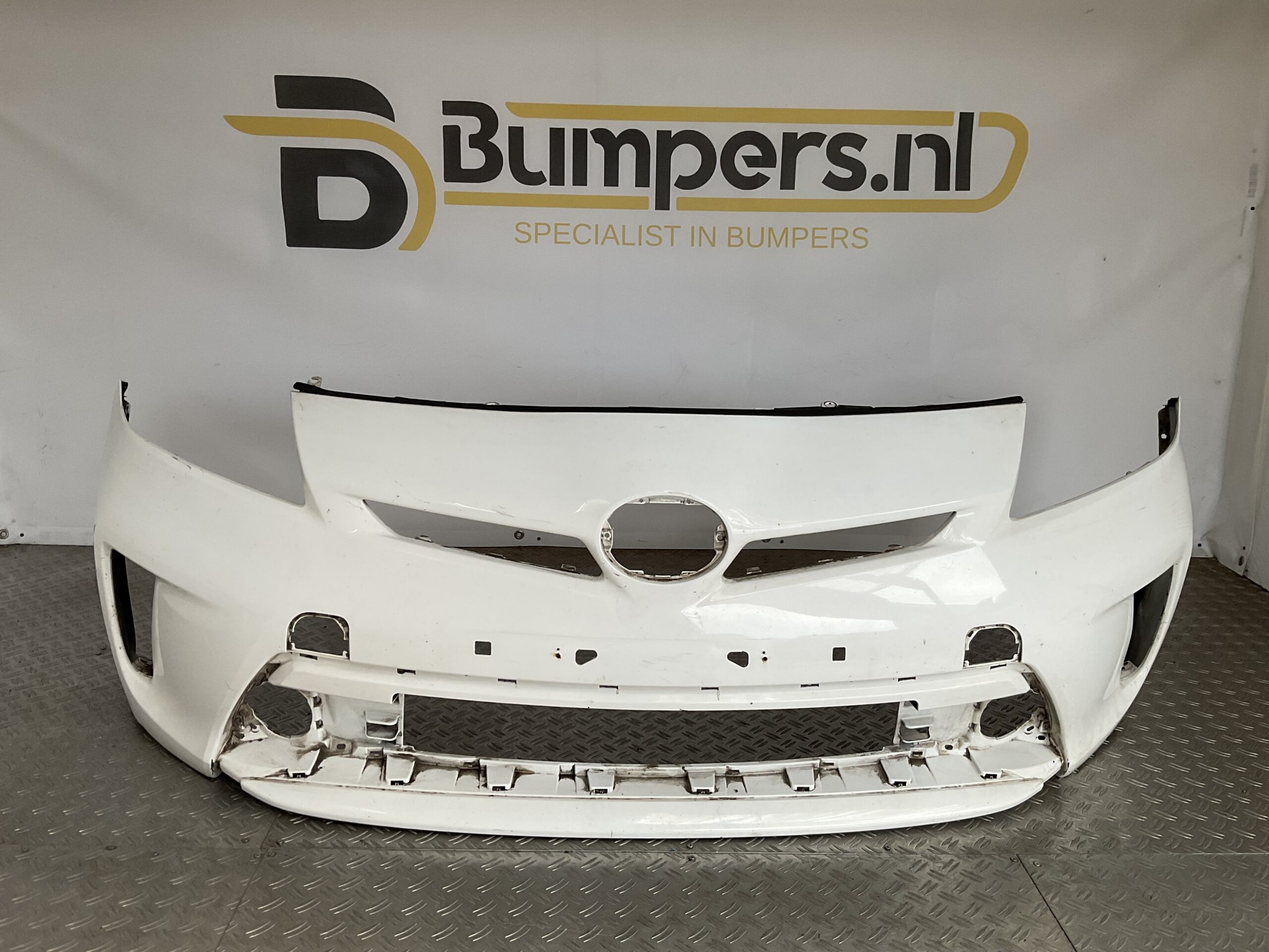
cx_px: 634
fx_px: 1063
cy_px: 476
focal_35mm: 29
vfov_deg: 48.2
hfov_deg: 61.7
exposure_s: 1/120
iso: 40
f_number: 1.8
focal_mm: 3
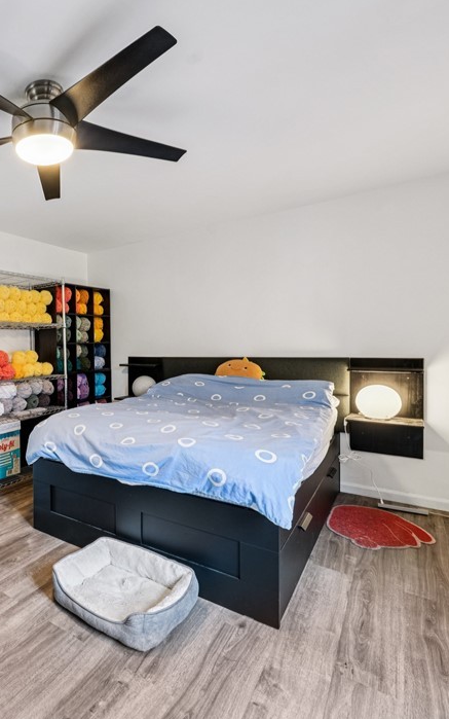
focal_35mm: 19
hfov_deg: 54.5
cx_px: 48
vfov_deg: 88.0
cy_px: 355
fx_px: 372
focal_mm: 12
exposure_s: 1/2.5
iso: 400
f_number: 9
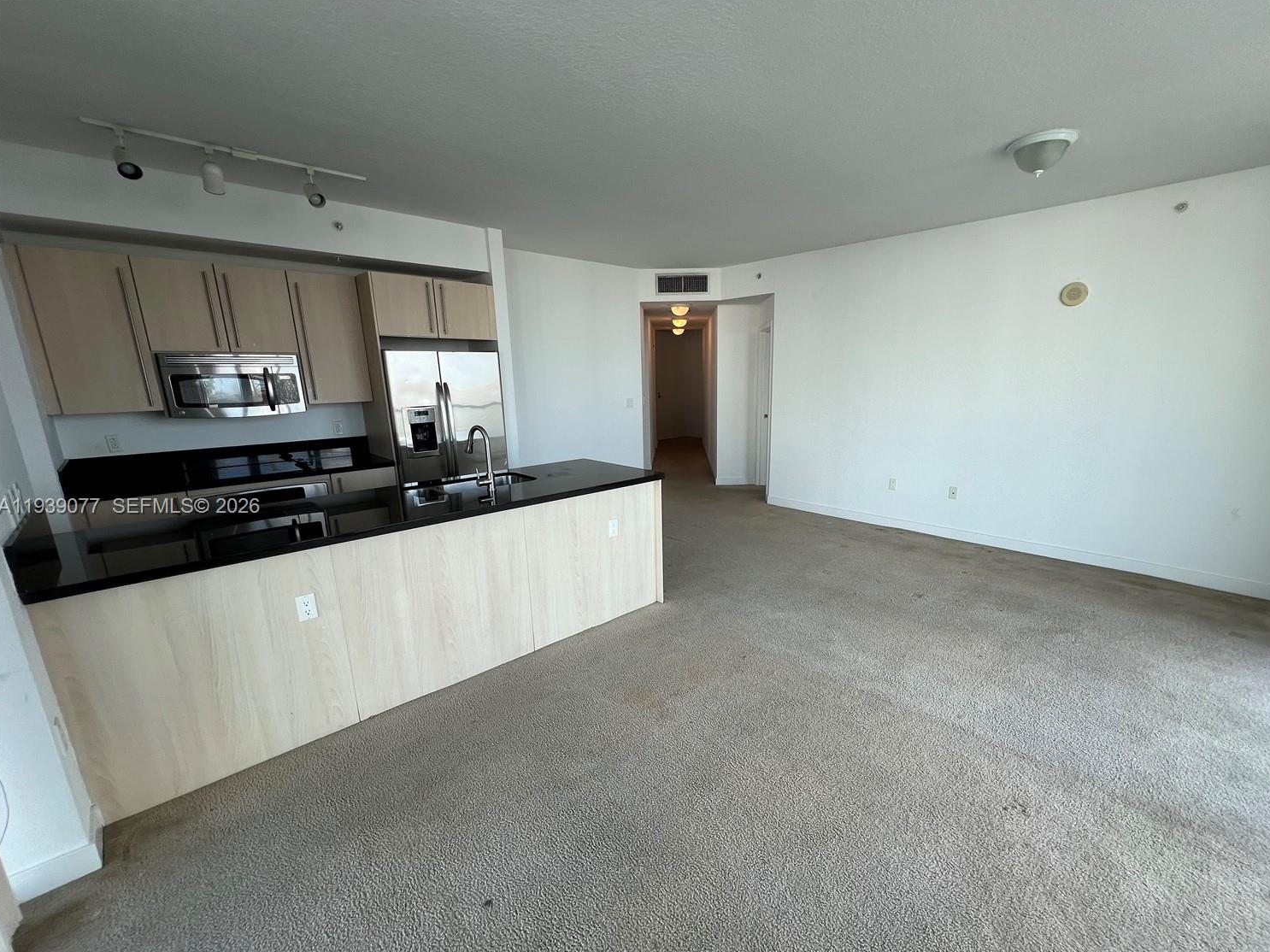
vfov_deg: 85.5
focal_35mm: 14
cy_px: 508
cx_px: 678
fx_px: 514
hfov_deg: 101.9
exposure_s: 1/103
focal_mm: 1.57
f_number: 1.8
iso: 32
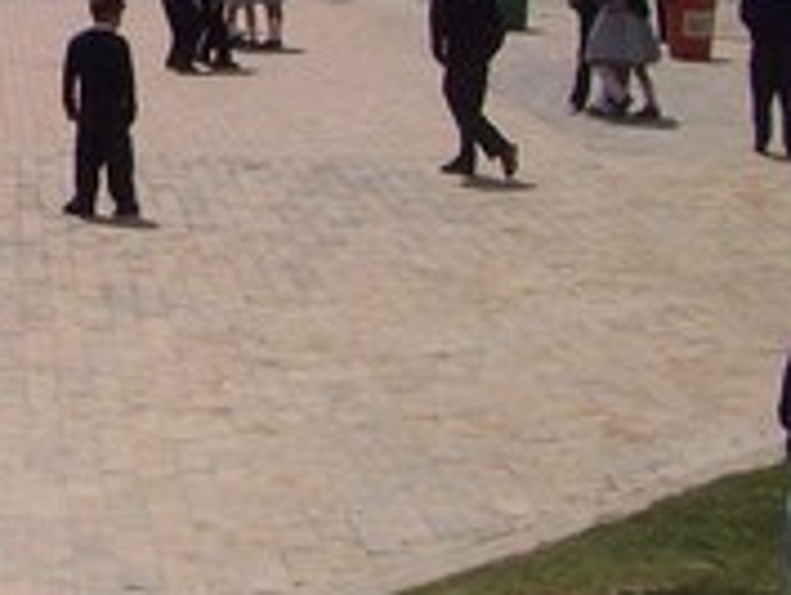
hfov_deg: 13.9
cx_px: -492
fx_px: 2973
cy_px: -242
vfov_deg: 11.1
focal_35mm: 130
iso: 80
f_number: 4.8
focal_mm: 6
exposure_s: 1/1395
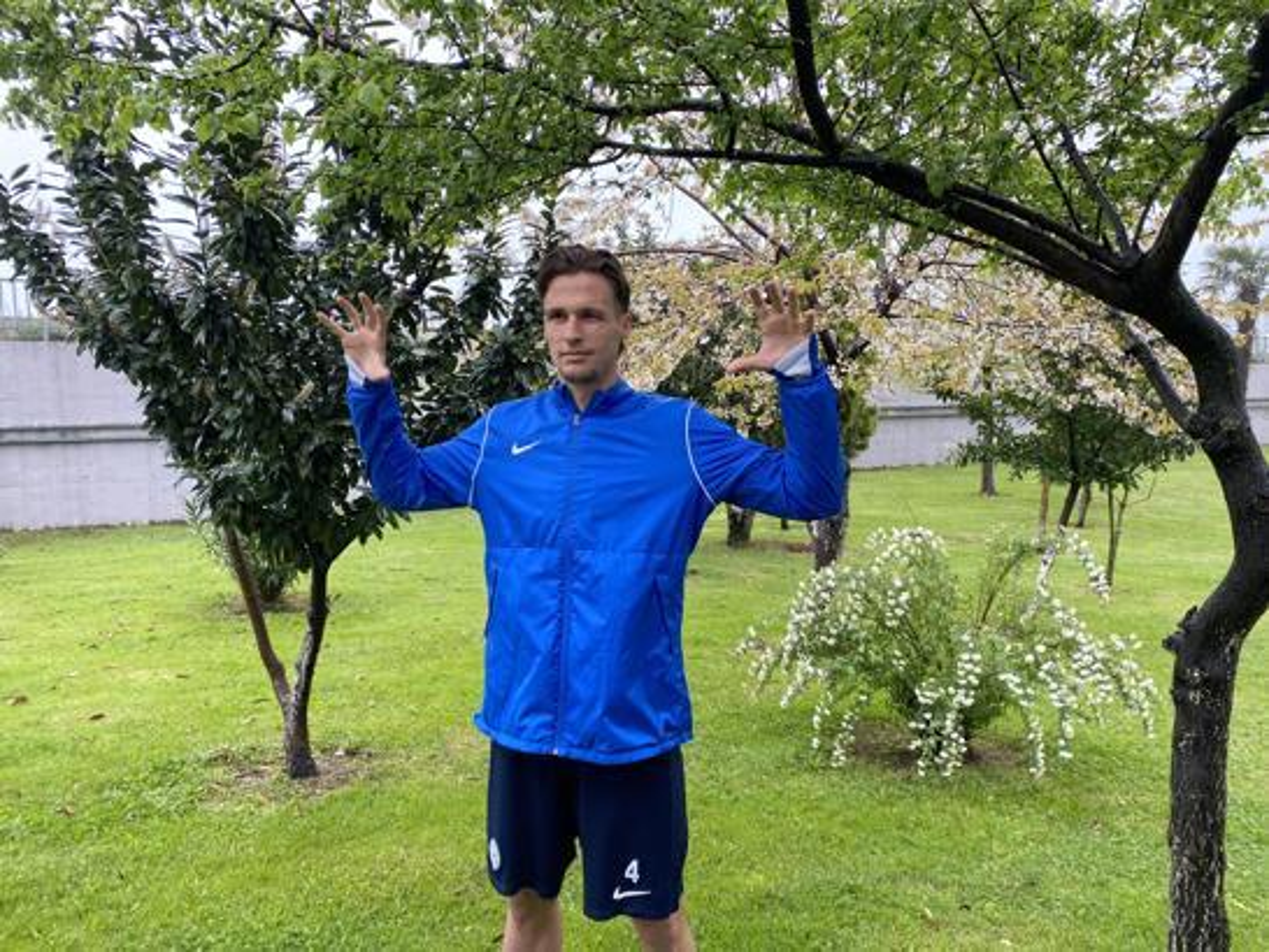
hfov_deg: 67.3
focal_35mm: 26
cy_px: 476
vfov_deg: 53.1
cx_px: 634
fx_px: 954
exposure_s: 1/128
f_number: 1.8
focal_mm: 4.25
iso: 32
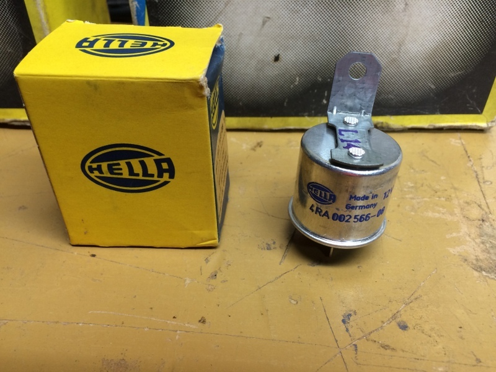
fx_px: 416
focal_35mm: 29
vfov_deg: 48.2
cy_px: 186
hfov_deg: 61.7
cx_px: 248
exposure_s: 1/30
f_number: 2.2
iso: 64
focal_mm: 4.15
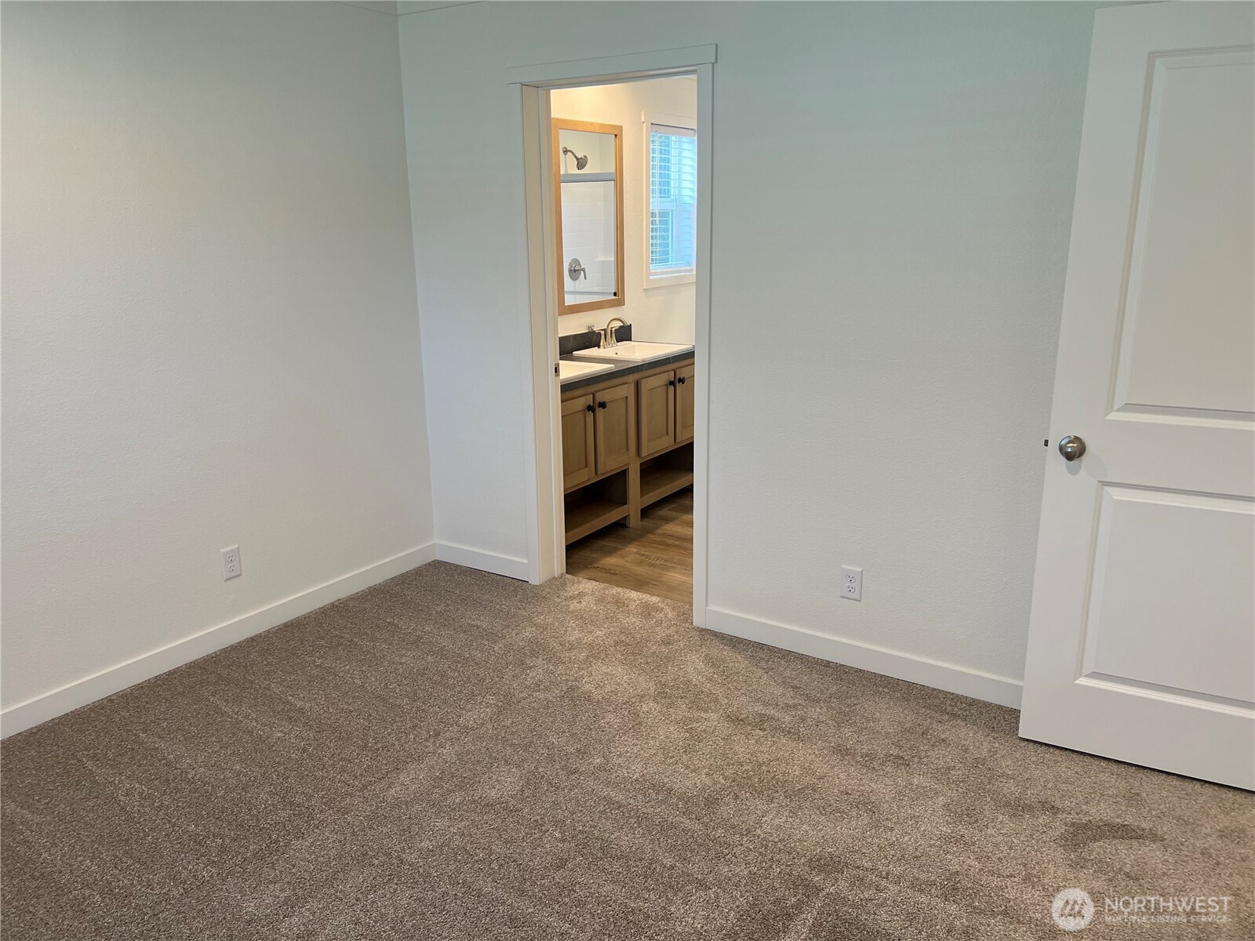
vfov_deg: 53.1
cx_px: 628
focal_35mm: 26
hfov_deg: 67.3
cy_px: 470
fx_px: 943
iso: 80
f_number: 1.5
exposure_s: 1/120
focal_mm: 5.7
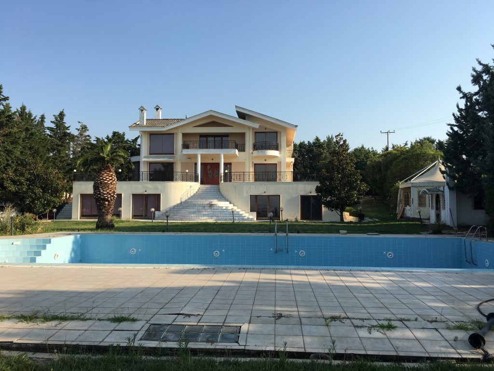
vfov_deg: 48.2
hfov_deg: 61.7
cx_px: 247
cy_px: 186
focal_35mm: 29
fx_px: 414
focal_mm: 4.15
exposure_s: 1/1099
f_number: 2.2
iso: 25
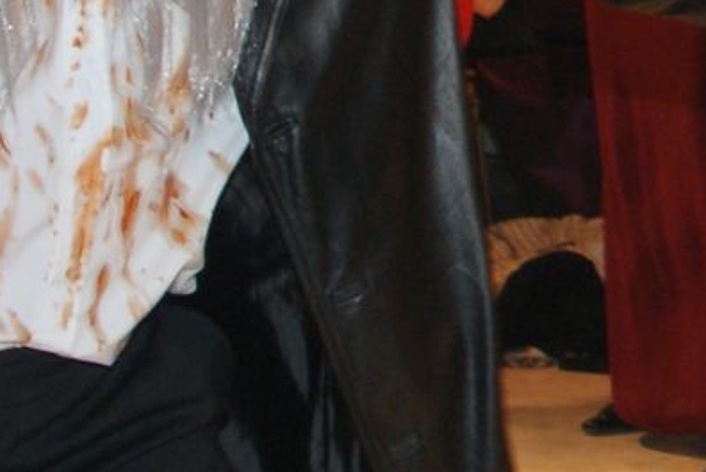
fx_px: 4260
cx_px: 1109
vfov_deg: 6.3
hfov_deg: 9.2
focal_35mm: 217
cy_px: -295
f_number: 5.6
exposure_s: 1/60
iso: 400
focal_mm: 28
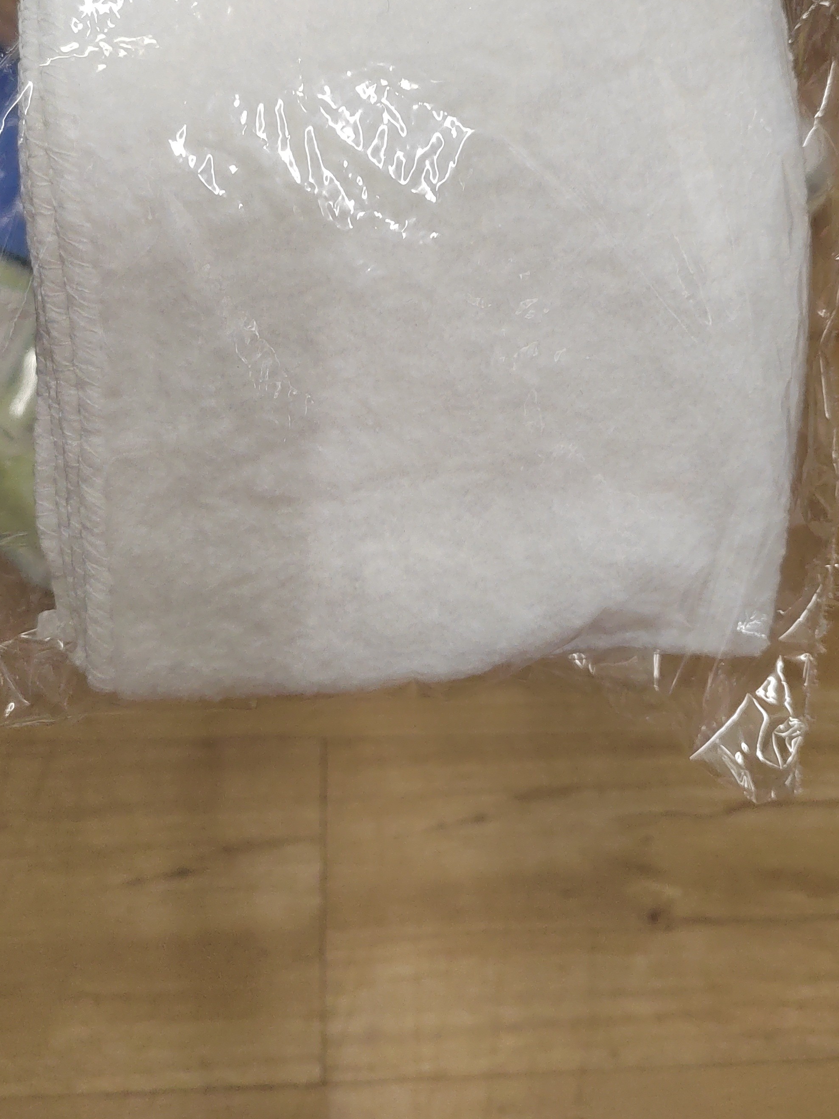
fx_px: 1099
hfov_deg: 41.8
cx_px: 424
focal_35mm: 34
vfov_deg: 52.8
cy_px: 364
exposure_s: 1/100
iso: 1250
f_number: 1.9
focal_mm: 5.52
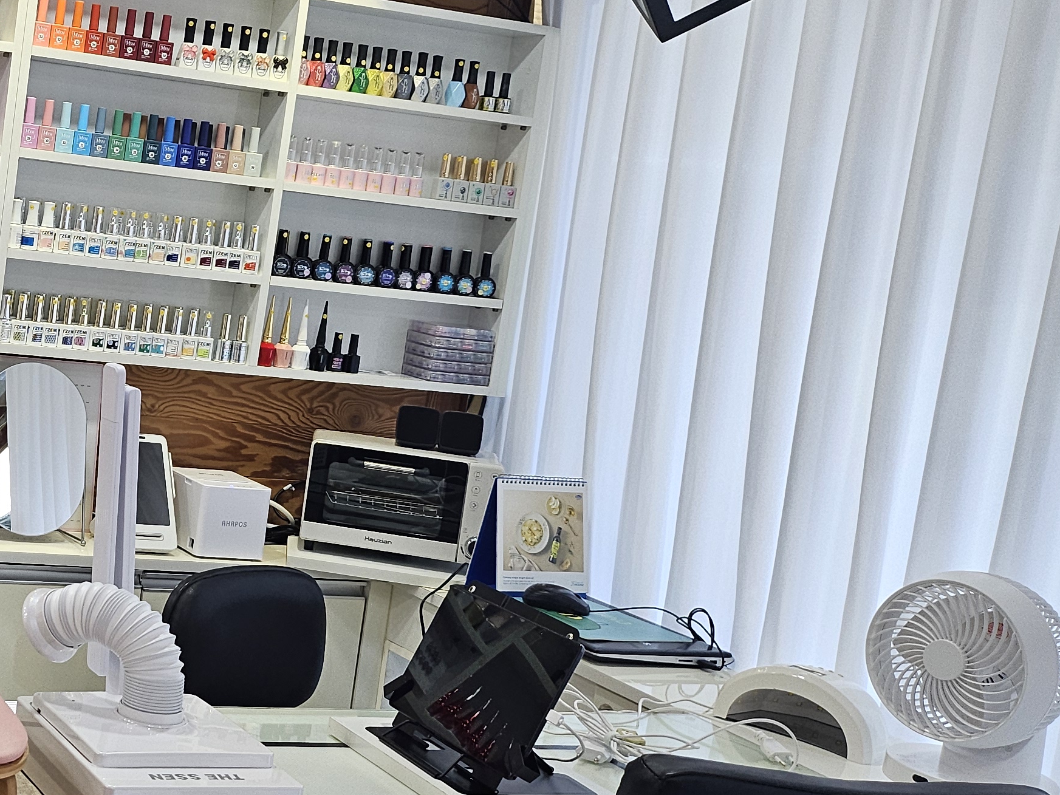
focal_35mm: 55
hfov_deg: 31.8
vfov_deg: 26.6
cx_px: -43
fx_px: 1684
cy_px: 392
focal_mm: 5
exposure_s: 1/120
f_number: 1.8
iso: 125
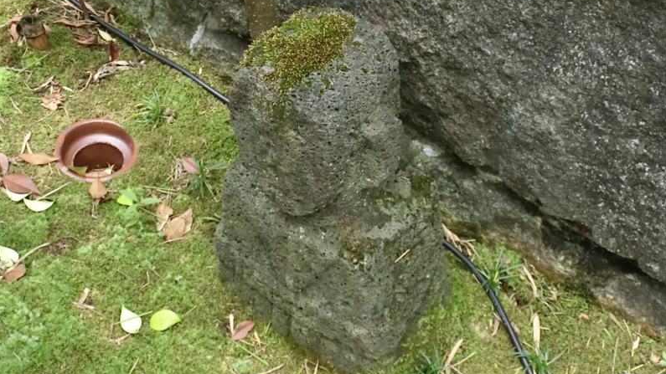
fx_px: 1006
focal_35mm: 57
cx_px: 333
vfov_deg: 21.0
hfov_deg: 36.6
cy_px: 132
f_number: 4.7
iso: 500
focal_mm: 9.1
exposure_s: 1/60
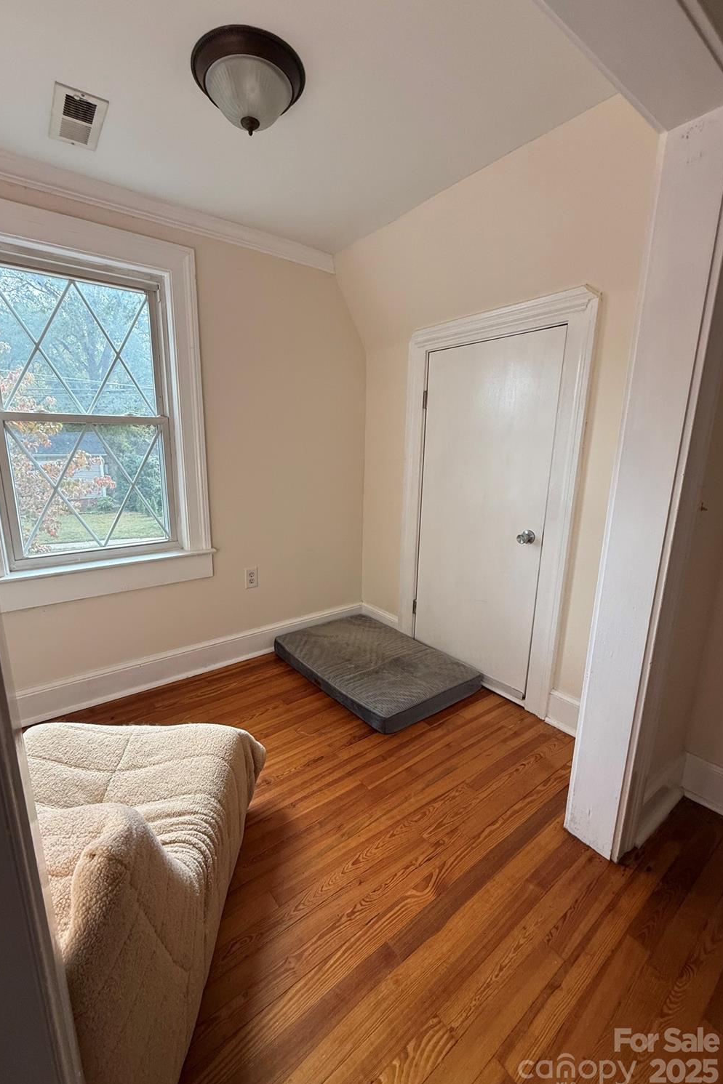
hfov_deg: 77.2
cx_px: 330
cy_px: 547
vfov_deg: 100.4
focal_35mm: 15
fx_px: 452
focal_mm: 2.22
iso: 125
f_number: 2.2
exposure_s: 1/99
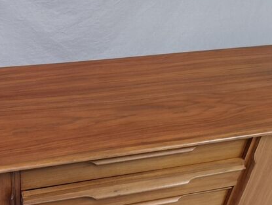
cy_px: 135
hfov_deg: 36.2
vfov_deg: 27.9
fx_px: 409
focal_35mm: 52
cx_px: 78
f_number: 1.8
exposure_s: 1/33.3
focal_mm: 3.95
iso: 200
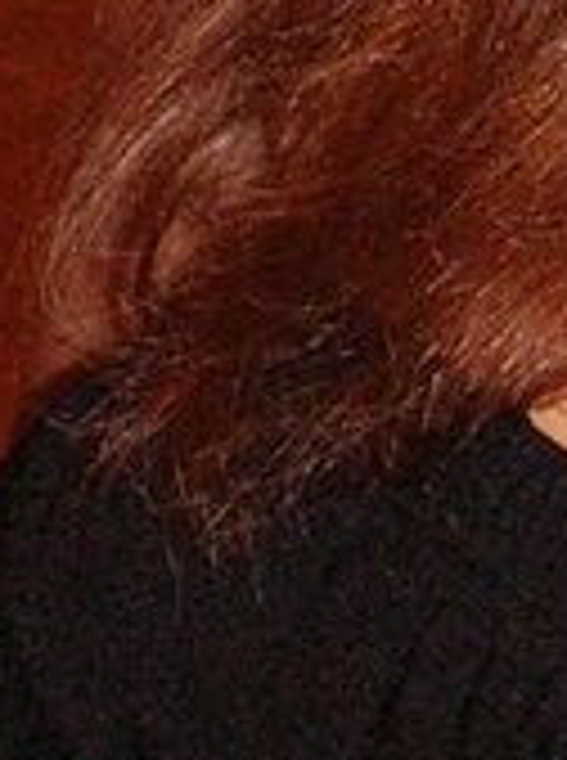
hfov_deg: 3.1
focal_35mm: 470
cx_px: 1174
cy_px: -180
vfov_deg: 4.2
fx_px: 10304
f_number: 3.2
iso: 160
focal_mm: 11.09
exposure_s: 1/40
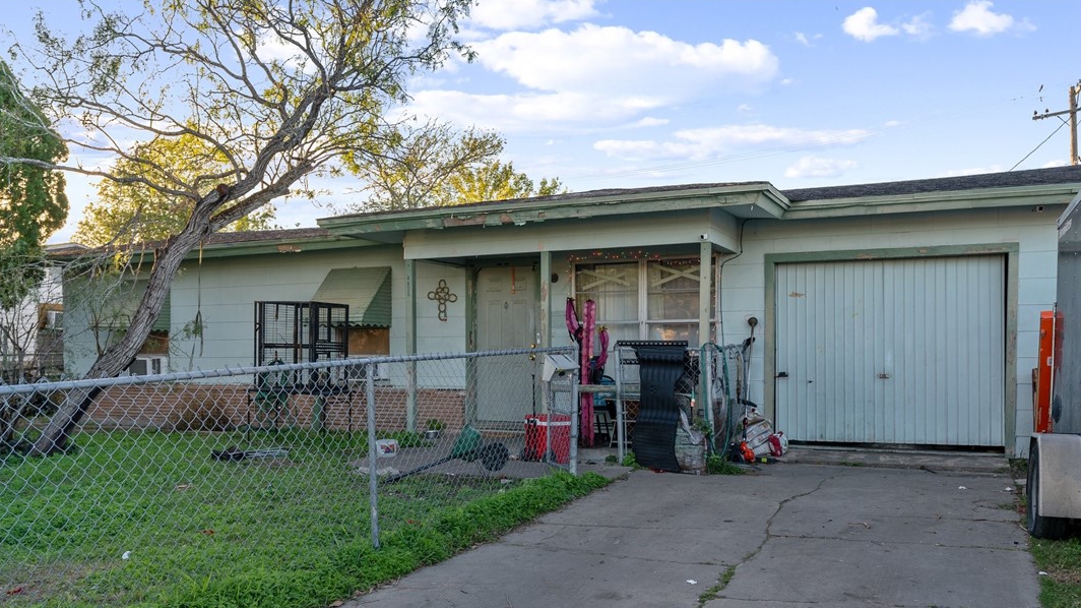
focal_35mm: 31
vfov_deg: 37.6
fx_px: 888
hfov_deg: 62.6
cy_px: 366
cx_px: 537
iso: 80
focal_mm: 29
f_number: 4.5
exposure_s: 1/80
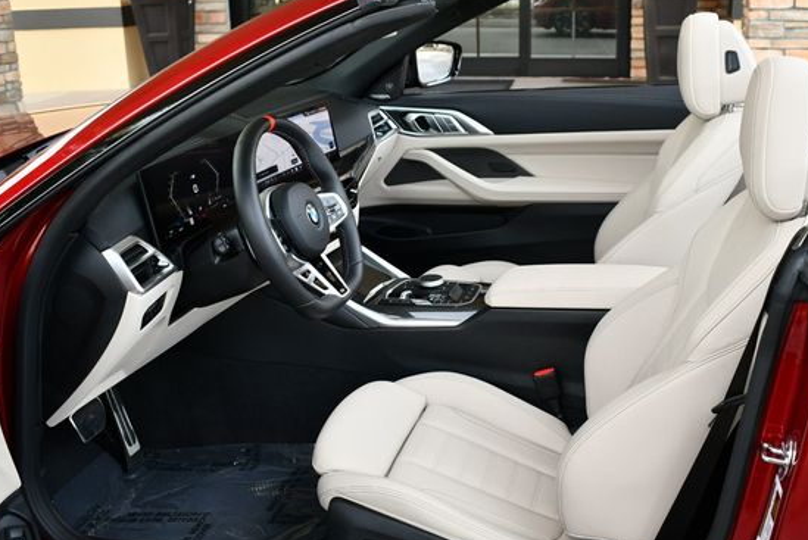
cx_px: 427
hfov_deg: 46.3
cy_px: 274
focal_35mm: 42
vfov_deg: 31.9
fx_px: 943
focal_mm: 18
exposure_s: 1/250
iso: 400
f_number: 4
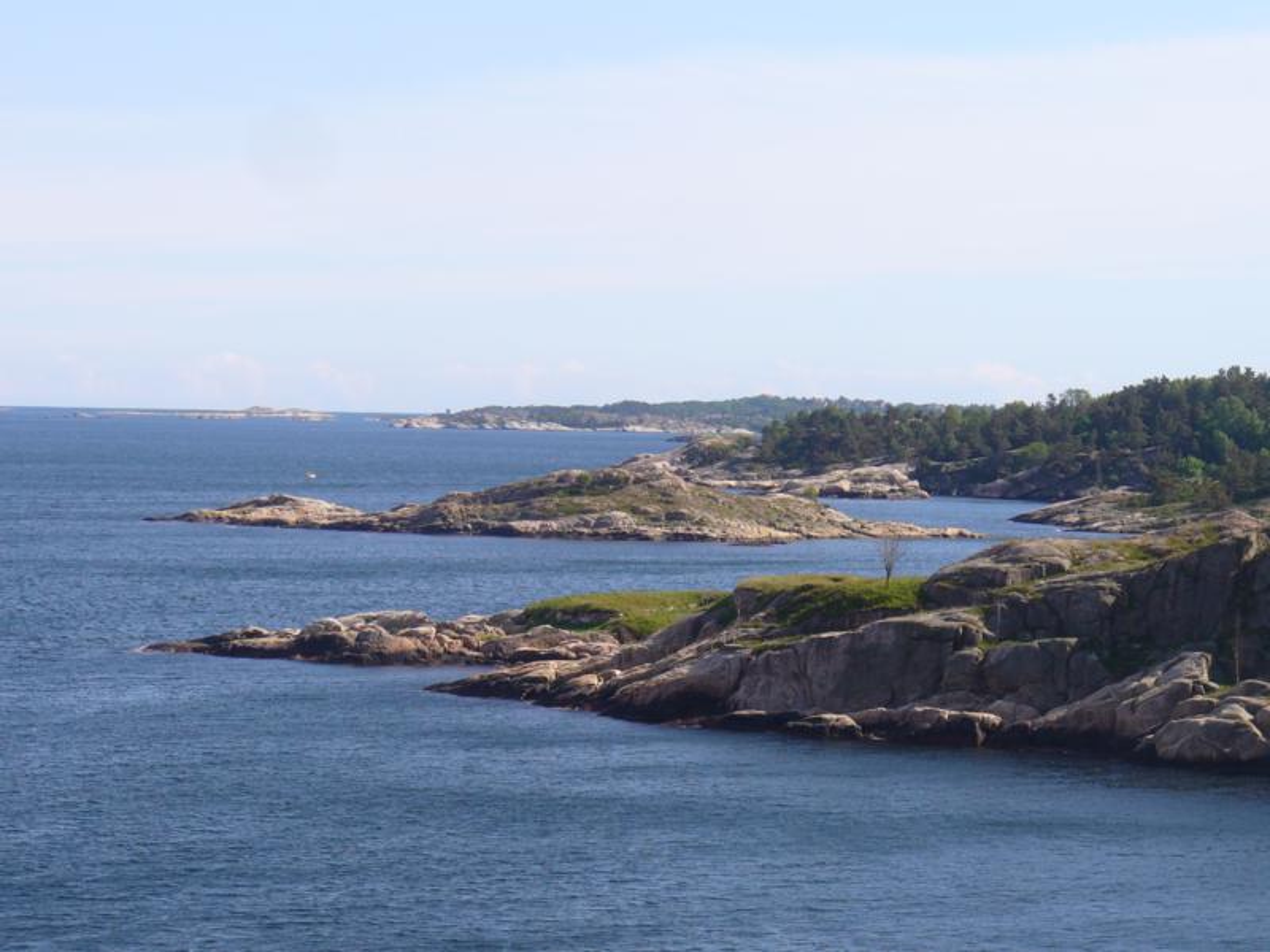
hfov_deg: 14.3
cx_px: 635
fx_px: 5063
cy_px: 476
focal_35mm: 138
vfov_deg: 10.7
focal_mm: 22.7
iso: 64
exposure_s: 1/125
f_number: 7.6
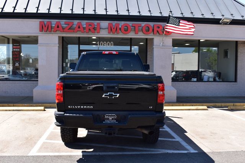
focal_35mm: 39
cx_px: 122
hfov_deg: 49.6
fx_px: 265
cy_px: 82
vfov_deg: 34.2
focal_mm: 26
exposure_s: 1/320
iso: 400
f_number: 11
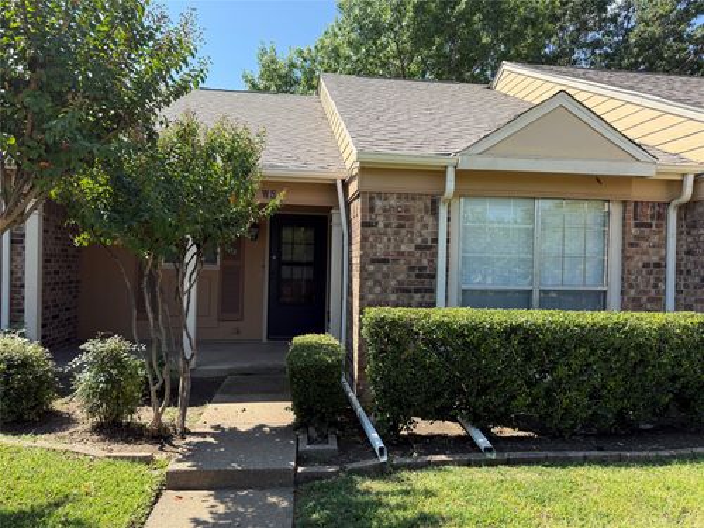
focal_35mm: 24
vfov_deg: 56.8
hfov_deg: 71.6
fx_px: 488
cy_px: 264
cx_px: 352
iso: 100
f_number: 1.78
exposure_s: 1/1949
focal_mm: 6.76
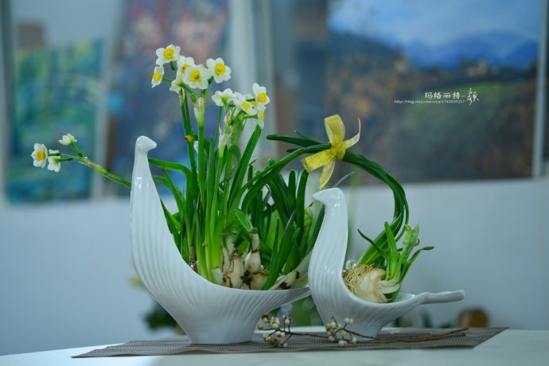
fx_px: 1601
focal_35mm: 105
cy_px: 183
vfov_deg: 13.0
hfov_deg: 19.5
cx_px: 274
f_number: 2.8
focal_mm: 105
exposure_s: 1/80
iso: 400
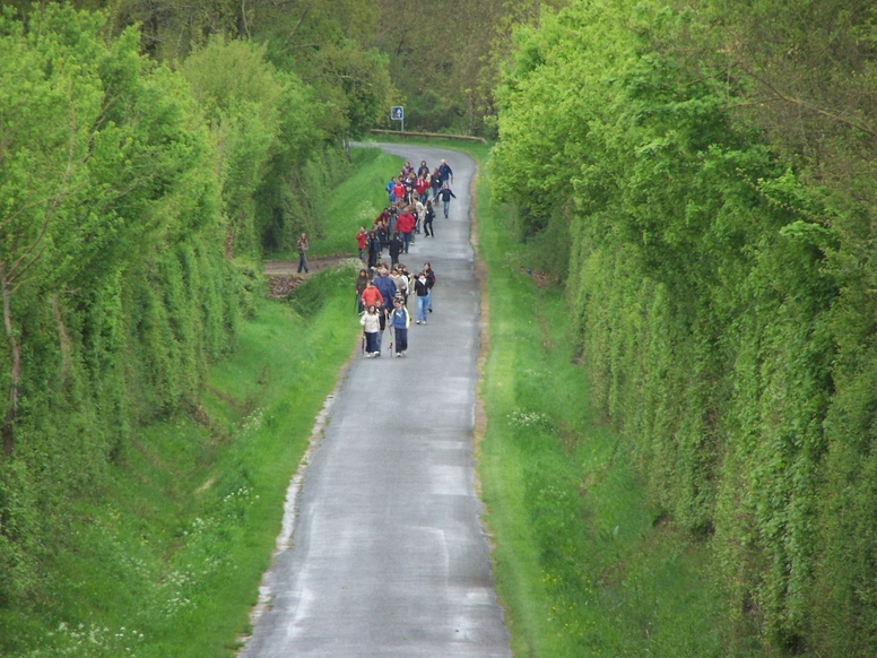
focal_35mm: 380
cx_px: 438
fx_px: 9627
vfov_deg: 3.9
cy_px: 329
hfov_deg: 5.2
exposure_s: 1/350
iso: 140
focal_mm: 63
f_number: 3.7
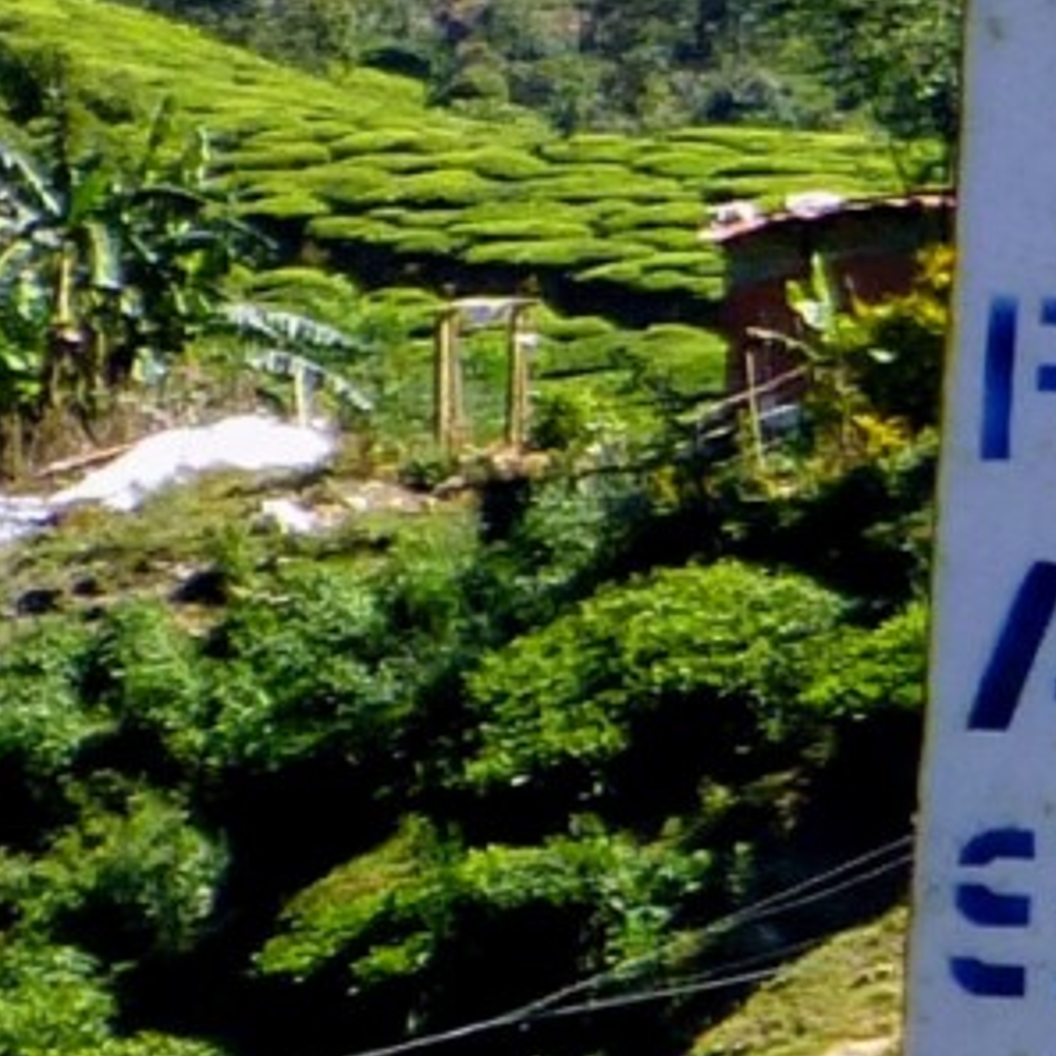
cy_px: 766
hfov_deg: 4.4
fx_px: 12563
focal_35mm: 364
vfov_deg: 4.8
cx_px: 4245
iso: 100
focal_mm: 8.5
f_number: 4.2
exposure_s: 1/400
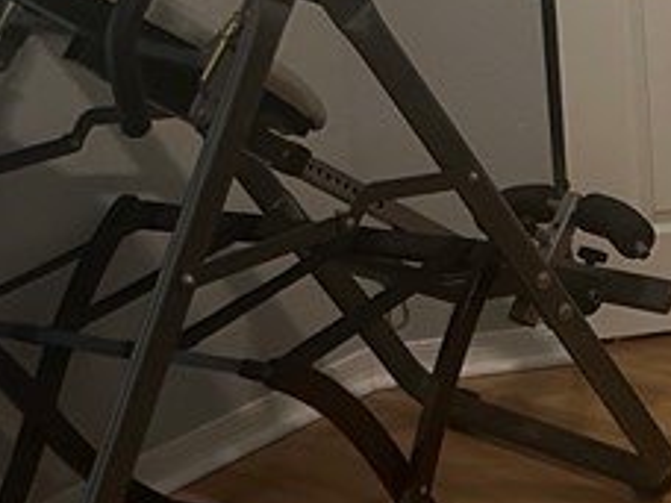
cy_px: -38
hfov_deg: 16.9
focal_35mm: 108
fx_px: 2093
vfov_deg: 13.5
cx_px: 918
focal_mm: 6.86
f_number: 1.78
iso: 800
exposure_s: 1/40
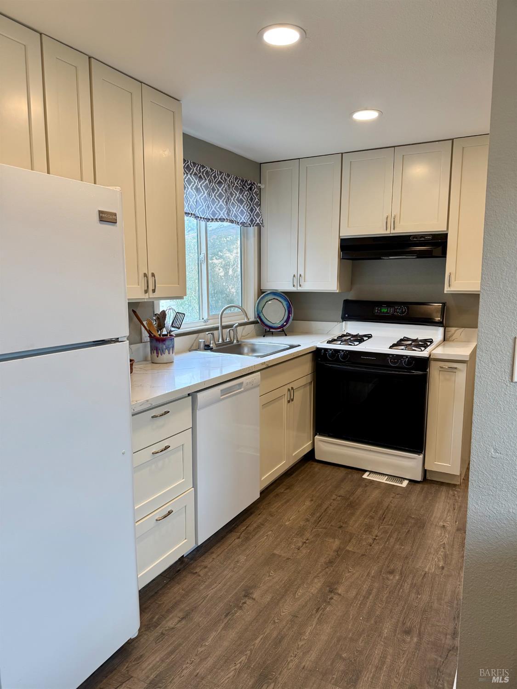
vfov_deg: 71.6
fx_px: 478
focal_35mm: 24
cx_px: 258
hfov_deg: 56.8
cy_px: 344
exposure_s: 1/128
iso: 125
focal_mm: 6.76
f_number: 1.78
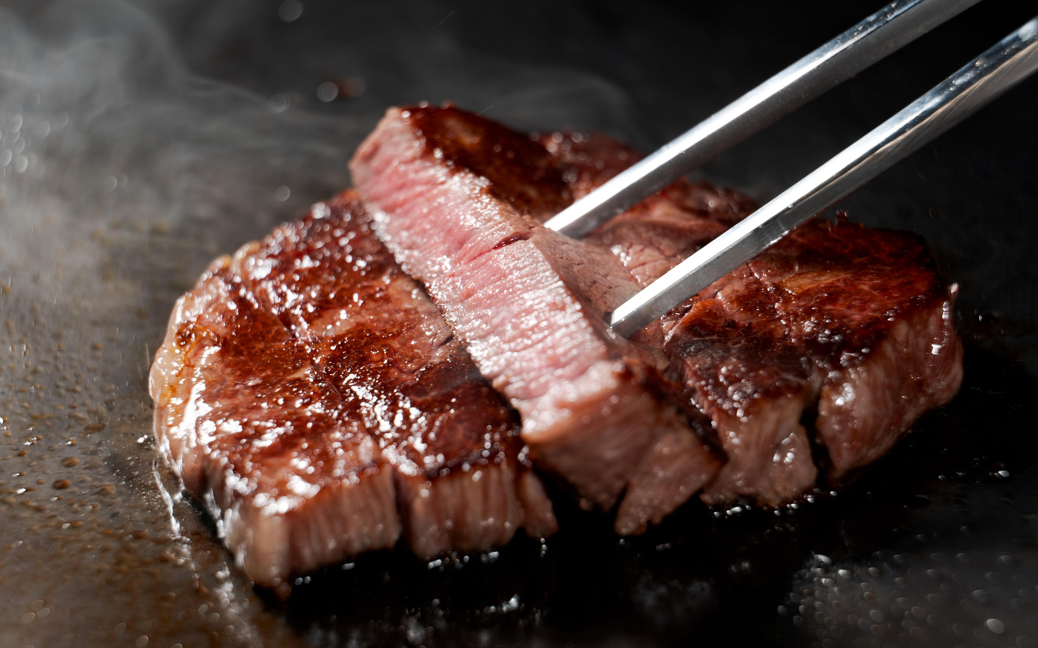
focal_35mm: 184
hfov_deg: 11.4
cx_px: 518
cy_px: 317
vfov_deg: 7.1
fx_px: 5205
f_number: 4.5
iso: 200
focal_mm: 180
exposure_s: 1/160
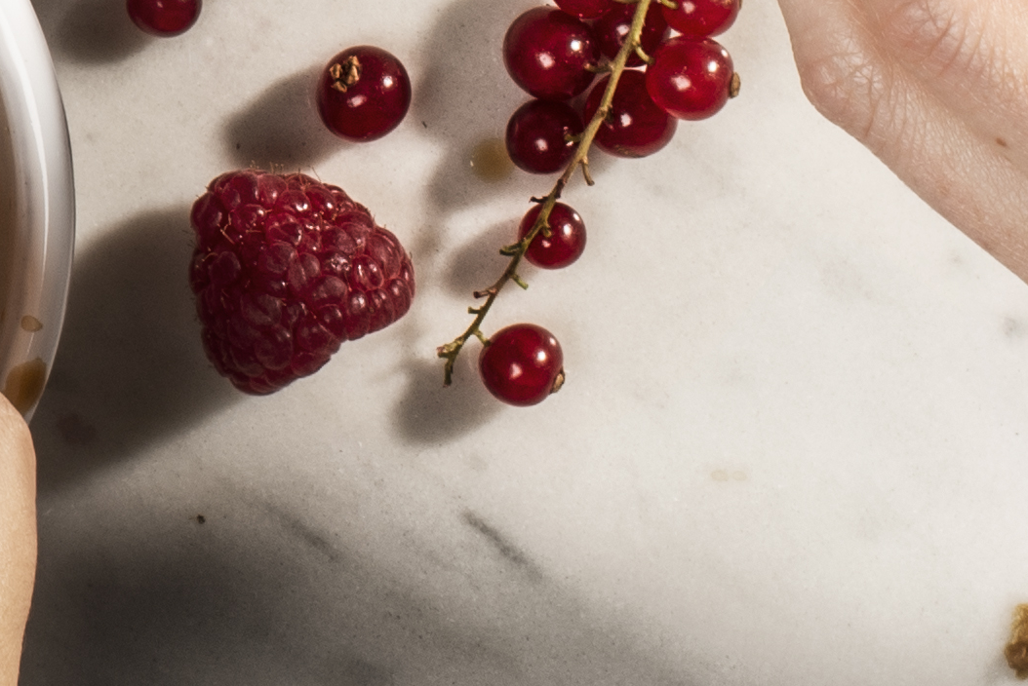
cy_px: -872
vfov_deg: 4.0
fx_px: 9742
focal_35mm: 341
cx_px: -899
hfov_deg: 5.9
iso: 50
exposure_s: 1/160
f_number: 16
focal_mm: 50
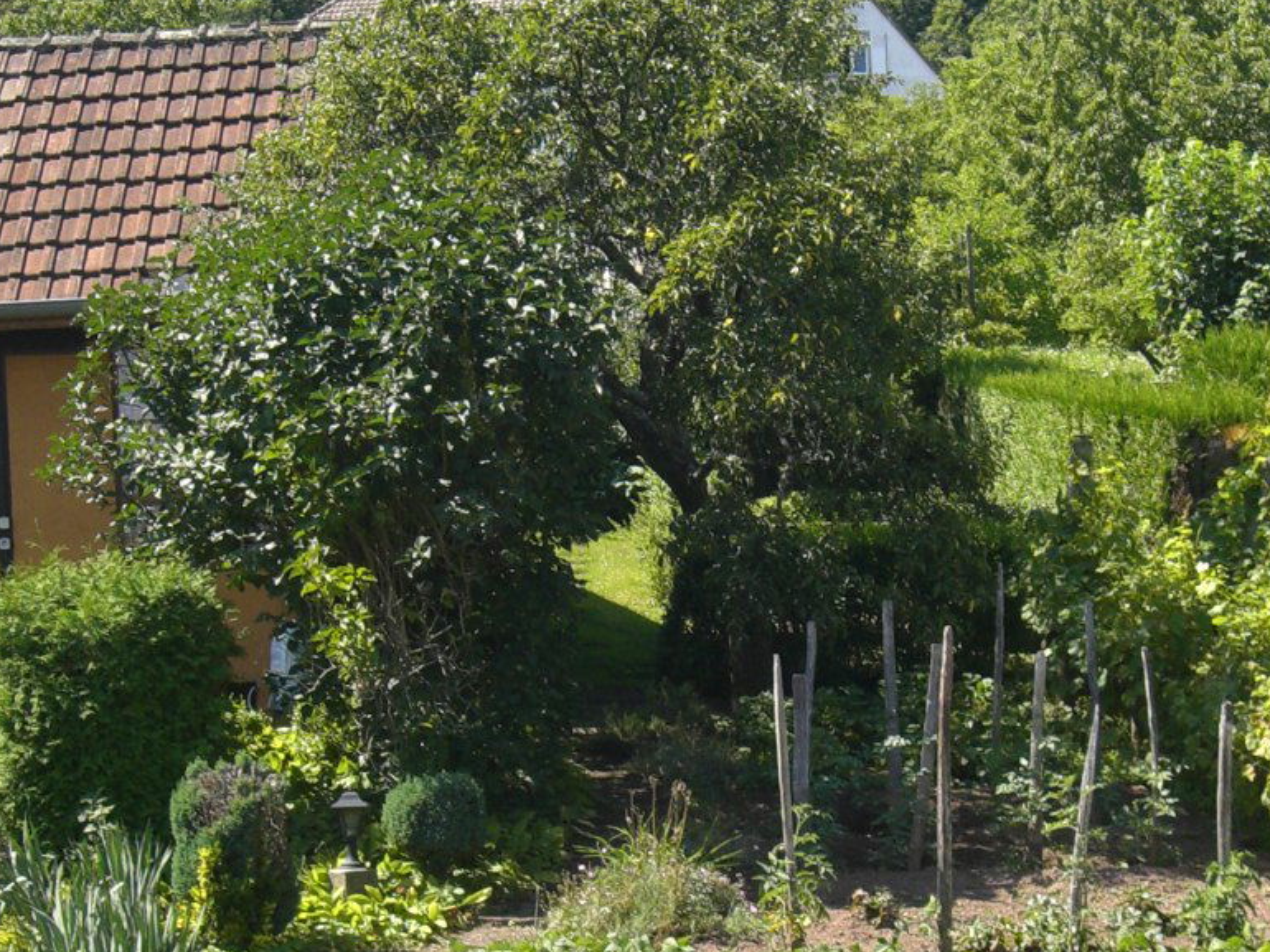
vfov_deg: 18.6
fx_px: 2897
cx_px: 668
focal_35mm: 79
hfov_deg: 24.7
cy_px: 576
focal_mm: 6.3
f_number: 4.4
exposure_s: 1/250
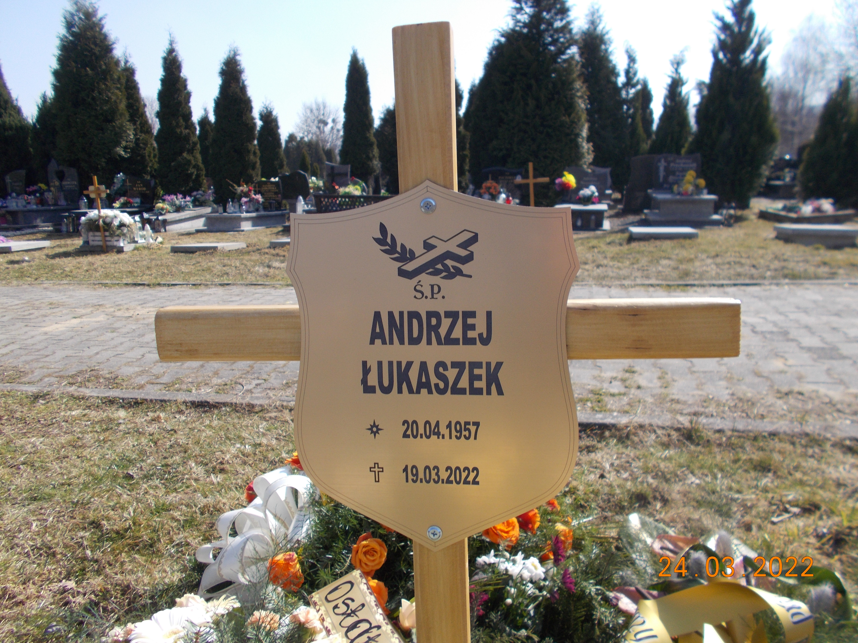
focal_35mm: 26
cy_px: 322
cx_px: 429
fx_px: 644
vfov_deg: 53.1
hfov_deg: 67.3
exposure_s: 1/100
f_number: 8
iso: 80
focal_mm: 4.6
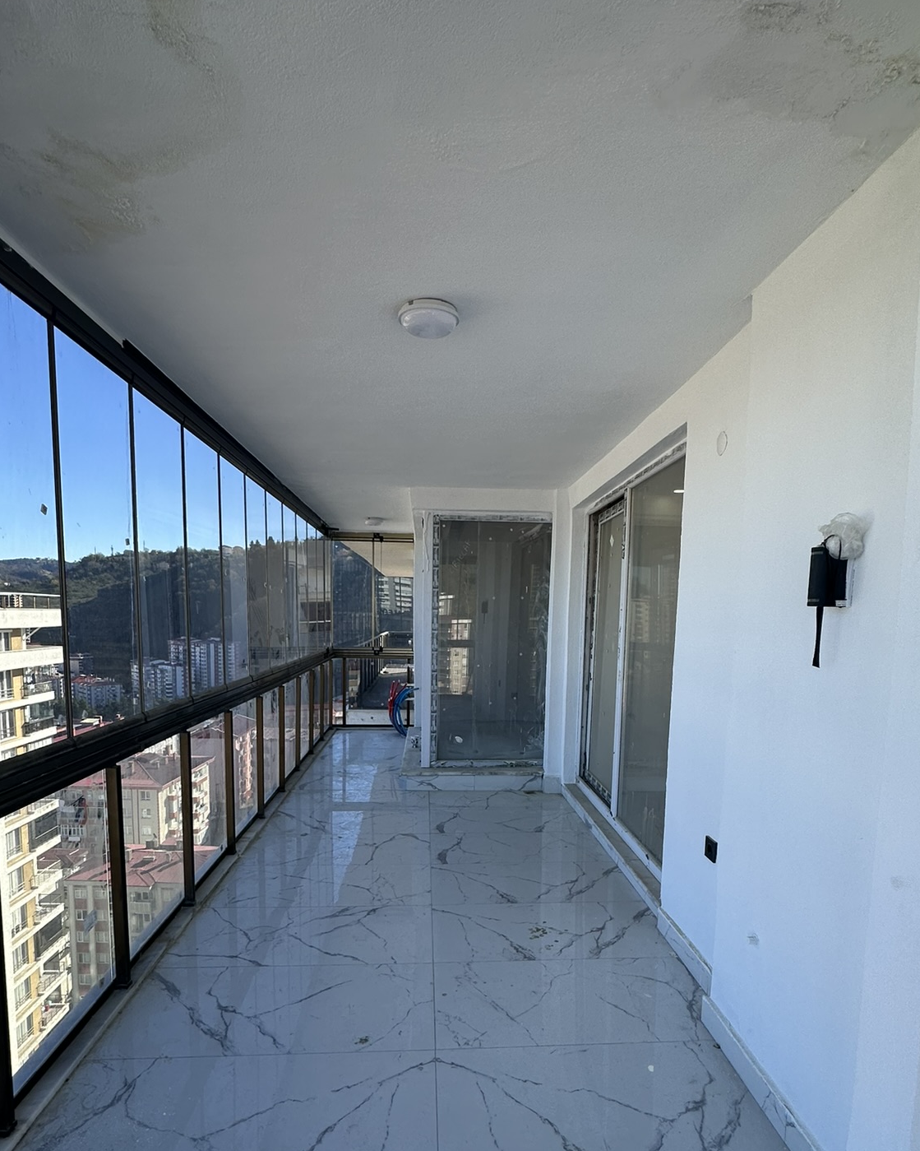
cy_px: 686
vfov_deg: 79.5
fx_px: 681
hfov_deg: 68.1
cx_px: 470
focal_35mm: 20
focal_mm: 2.22
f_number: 2.2
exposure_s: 1/245
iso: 40
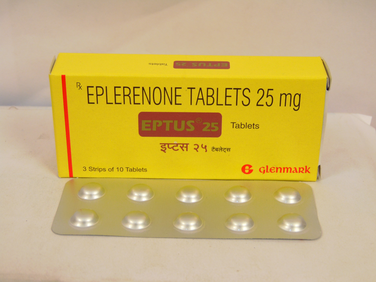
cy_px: 141
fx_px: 771
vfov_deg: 20.7
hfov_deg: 27.4
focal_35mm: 71
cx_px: 188
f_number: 3.7
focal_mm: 12.8
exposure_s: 1/80
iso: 80
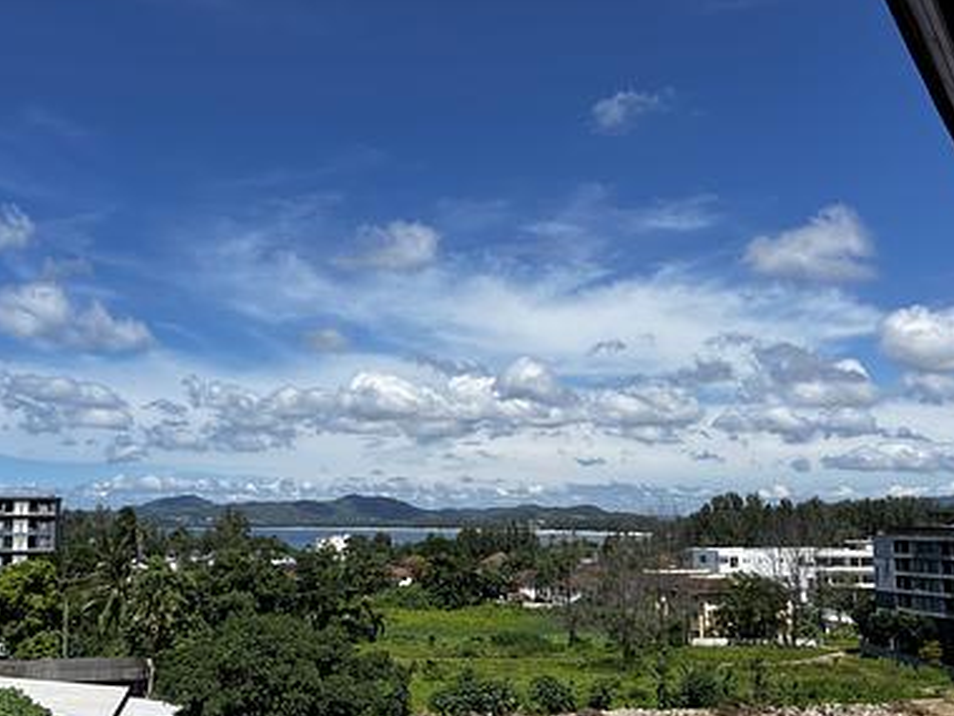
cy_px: 417
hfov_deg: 52.2
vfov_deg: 40.6
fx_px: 965
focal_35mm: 35
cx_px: 377
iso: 50
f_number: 1.5
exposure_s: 1/6993
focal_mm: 5.7
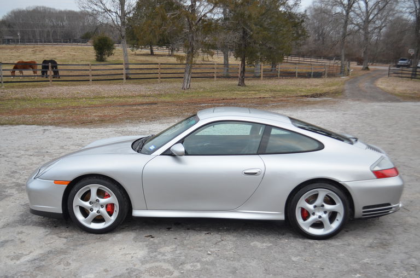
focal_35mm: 39
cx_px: 210
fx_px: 454
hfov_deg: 49.7
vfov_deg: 34.0
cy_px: 139
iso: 800
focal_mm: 26
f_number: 4.2
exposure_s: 1/60
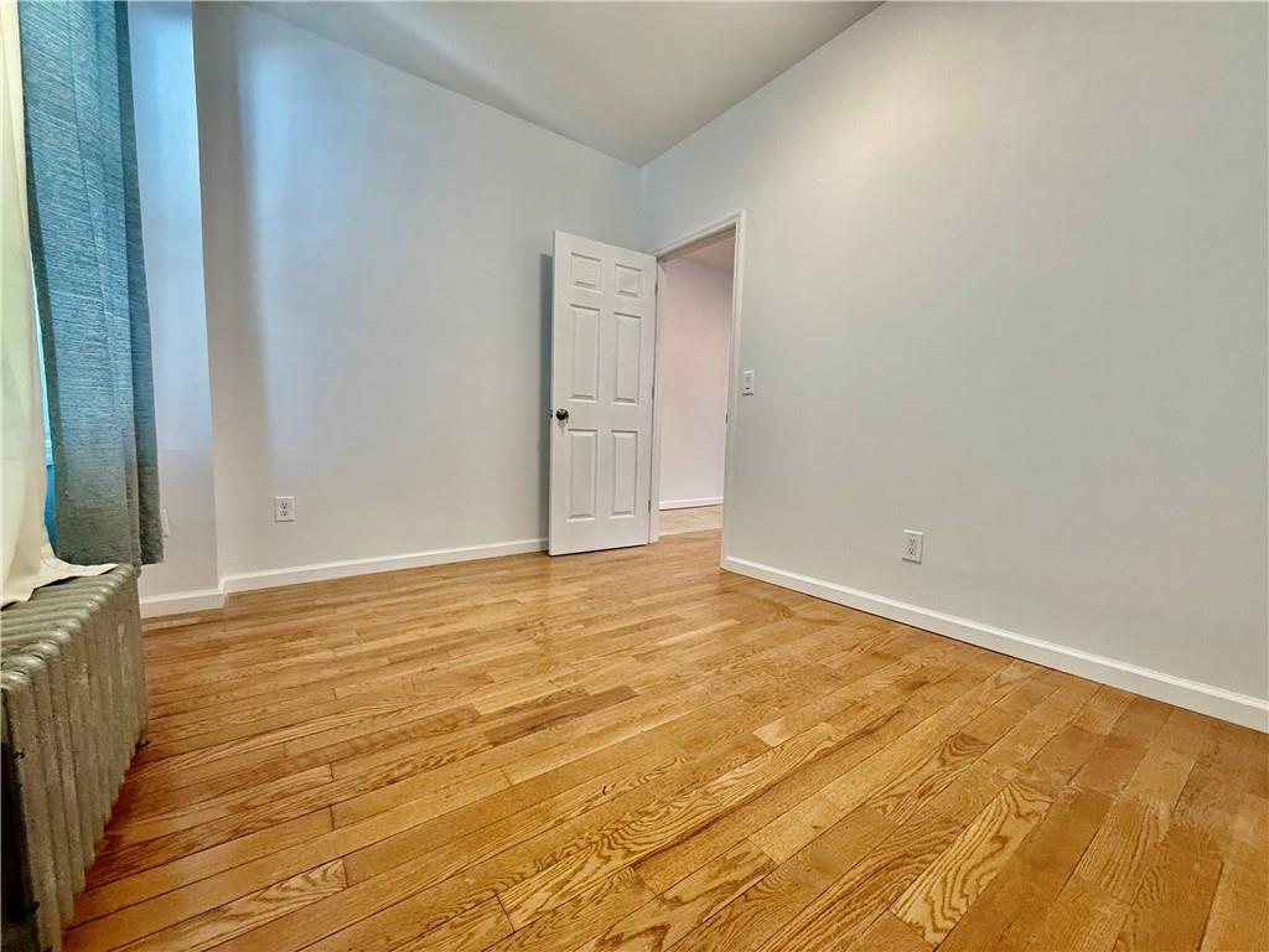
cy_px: 476
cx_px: 634
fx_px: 513
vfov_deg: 85.7
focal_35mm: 14
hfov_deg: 102.1
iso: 250
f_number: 2.2
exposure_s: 1/120
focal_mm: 2.22
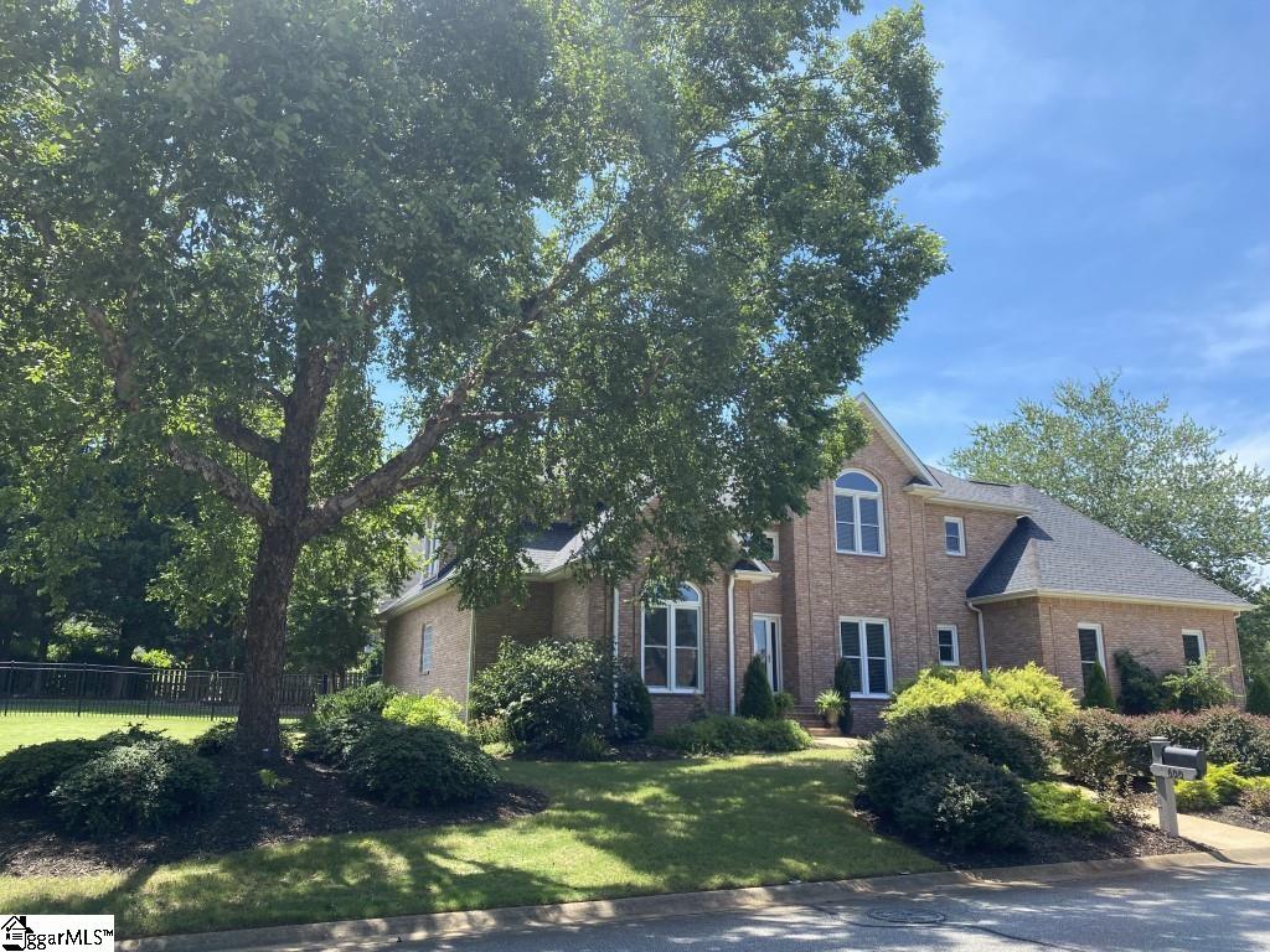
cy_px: 476
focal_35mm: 26
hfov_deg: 67.3
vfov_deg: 53.1
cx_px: 635
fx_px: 954
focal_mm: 4.25
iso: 32
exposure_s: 1/942
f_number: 1.8
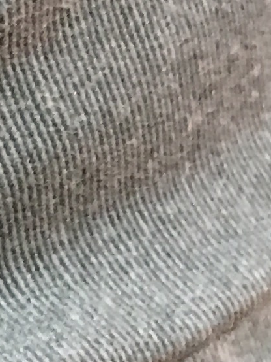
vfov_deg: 9.4
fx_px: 2201
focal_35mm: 211
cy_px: 178
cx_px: -293
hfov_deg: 6.8
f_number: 2.2
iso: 200
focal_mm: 4.15
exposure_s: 1/30
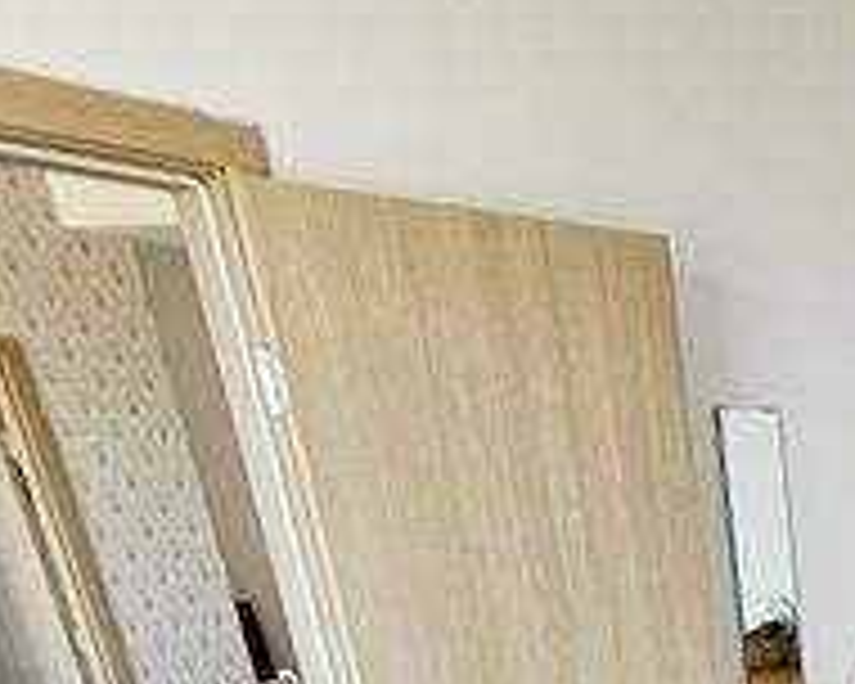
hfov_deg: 31.9
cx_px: 1060
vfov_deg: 22.4
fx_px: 1189
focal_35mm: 47
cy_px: 1166
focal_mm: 1.7
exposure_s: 1/50
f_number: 2.2
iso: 40
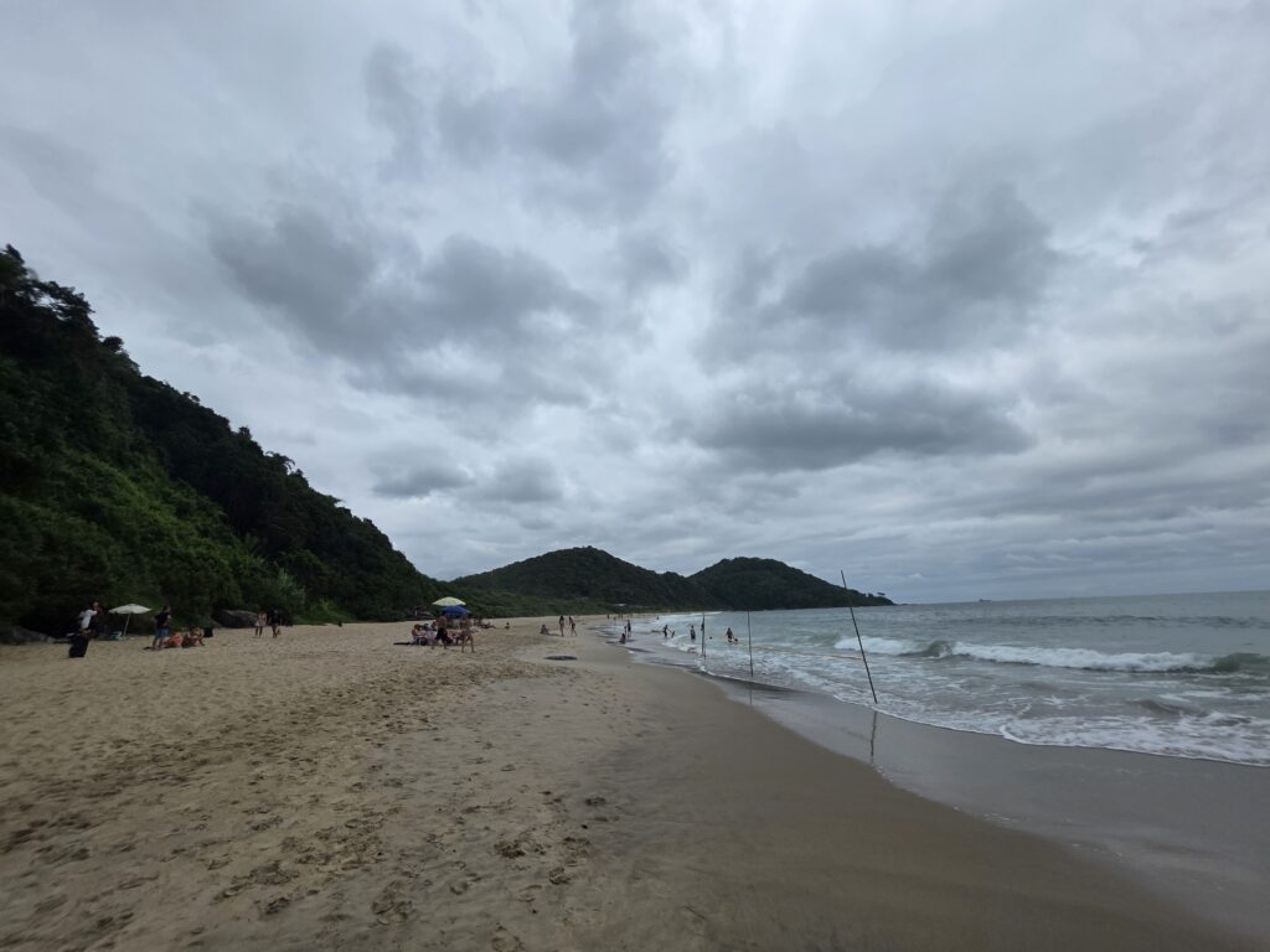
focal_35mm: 13
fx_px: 477
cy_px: 476
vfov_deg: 89.9
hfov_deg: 106.2
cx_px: 635
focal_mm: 2.2
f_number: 1.9
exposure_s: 1/6325
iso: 40
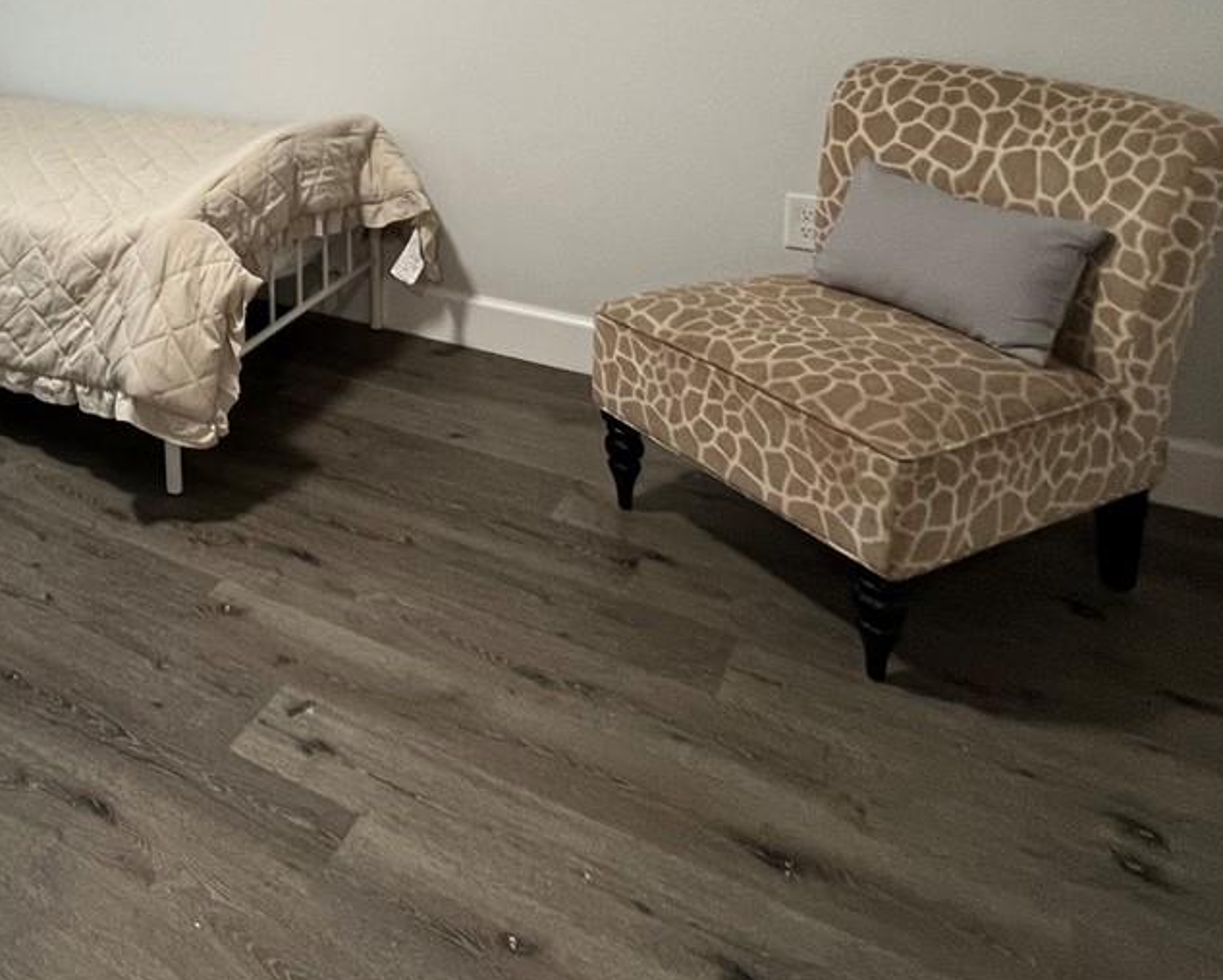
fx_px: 1159
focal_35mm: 32
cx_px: 44
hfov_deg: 47.7
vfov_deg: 40.9
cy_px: 35
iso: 200
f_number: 1.8
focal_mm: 1.57
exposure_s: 1/60
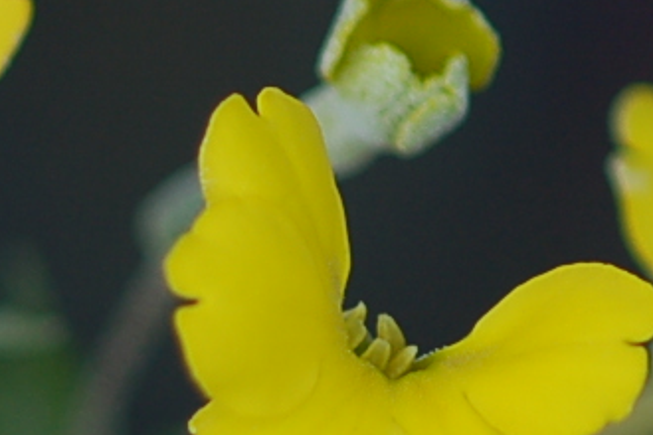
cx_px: -4
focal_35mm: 717
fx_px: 13010
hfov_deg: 2.9
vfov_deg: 1.9
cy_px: 698
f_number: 3.3
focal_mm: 105
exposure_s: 1/500
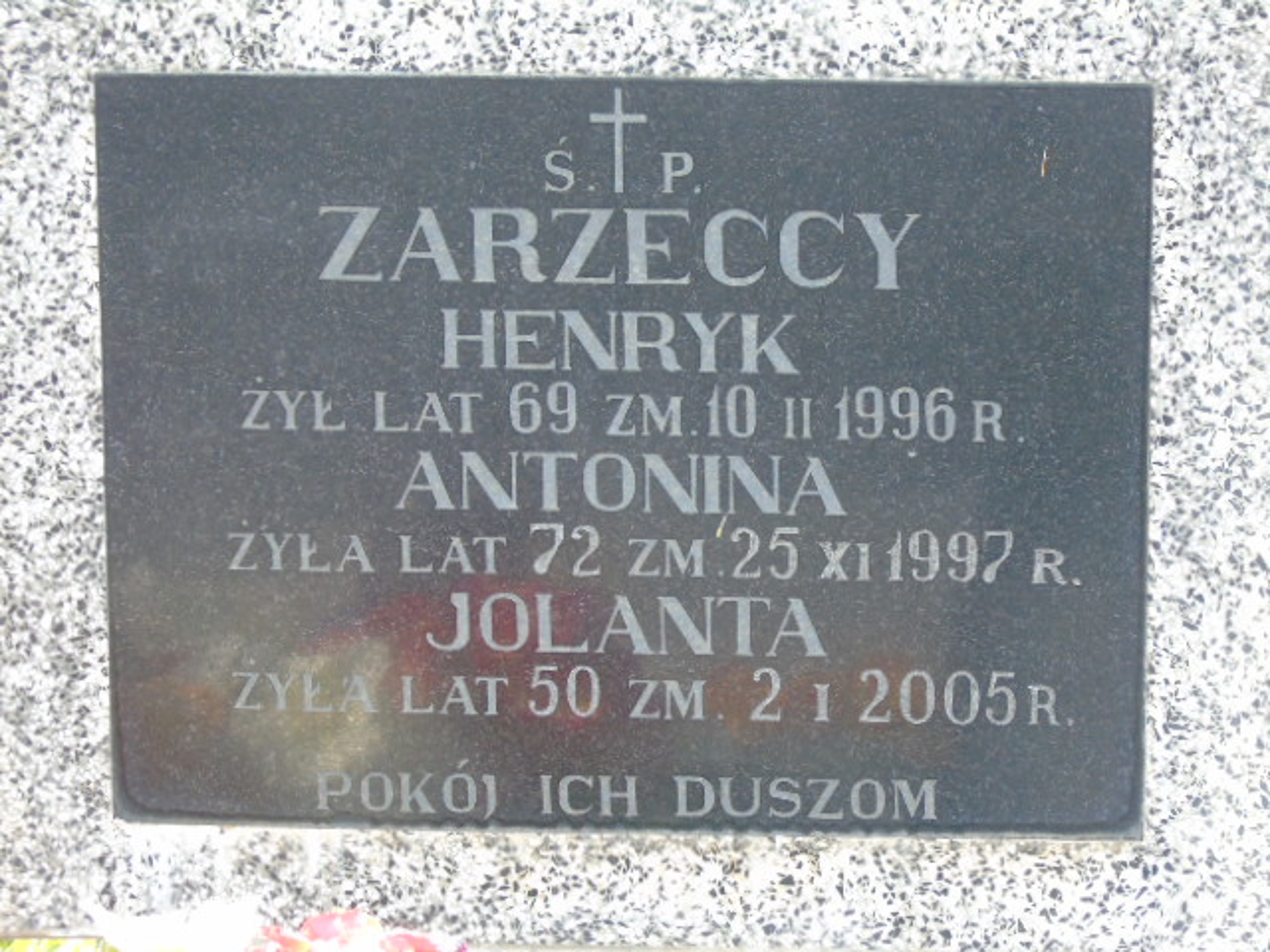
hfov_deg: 10.6
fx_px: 6824
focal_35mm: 186
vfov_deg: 8.0
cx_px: 635
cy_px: 476
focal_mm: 33
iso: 400
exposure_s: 1/100
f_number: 5
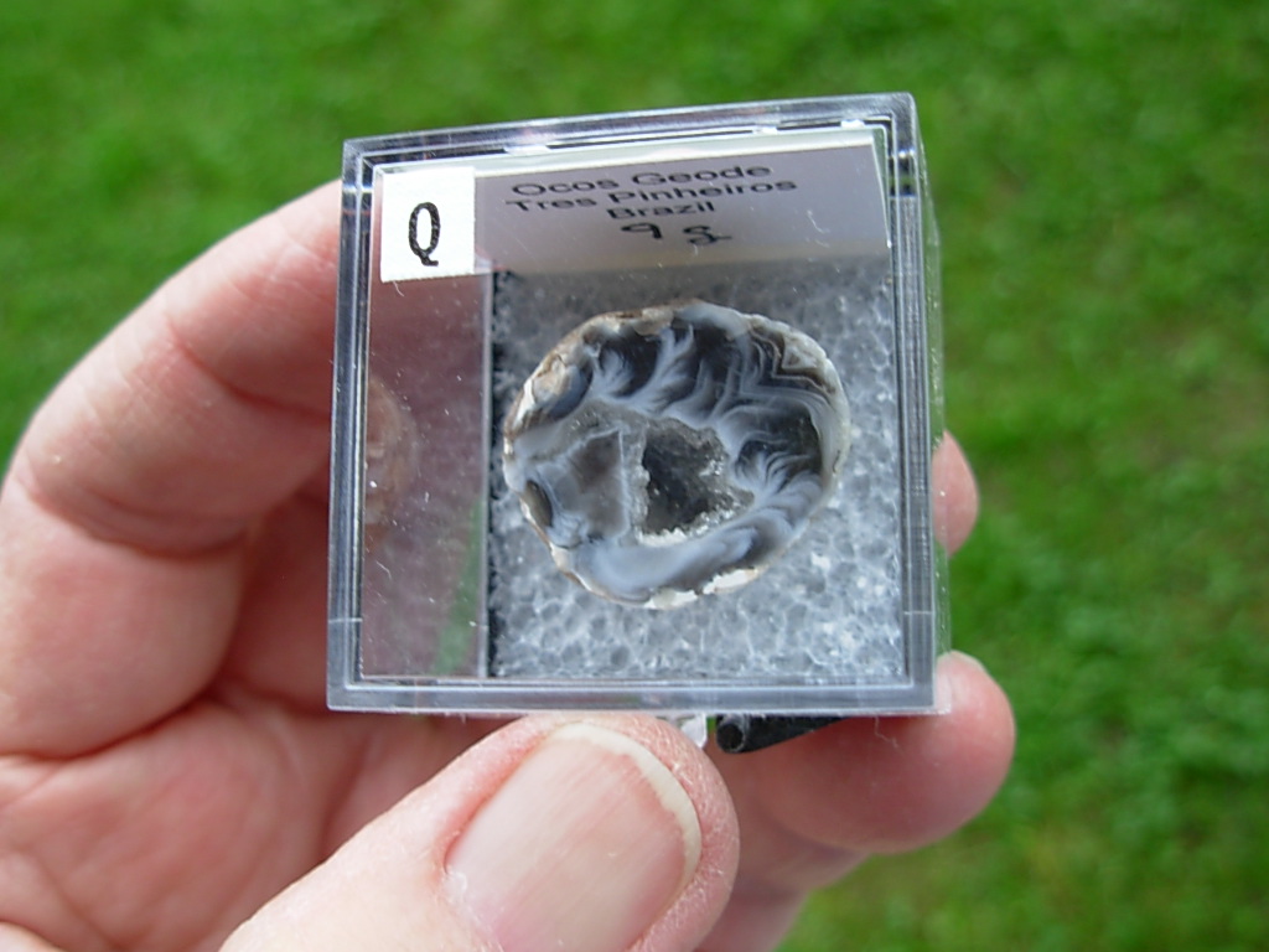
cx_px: 634
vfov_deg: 37.7
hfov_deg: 49.0
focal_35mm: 38
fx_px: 1393
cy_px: 476
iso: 50
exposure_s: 1/27.7
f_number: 2.9
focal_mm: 6.3
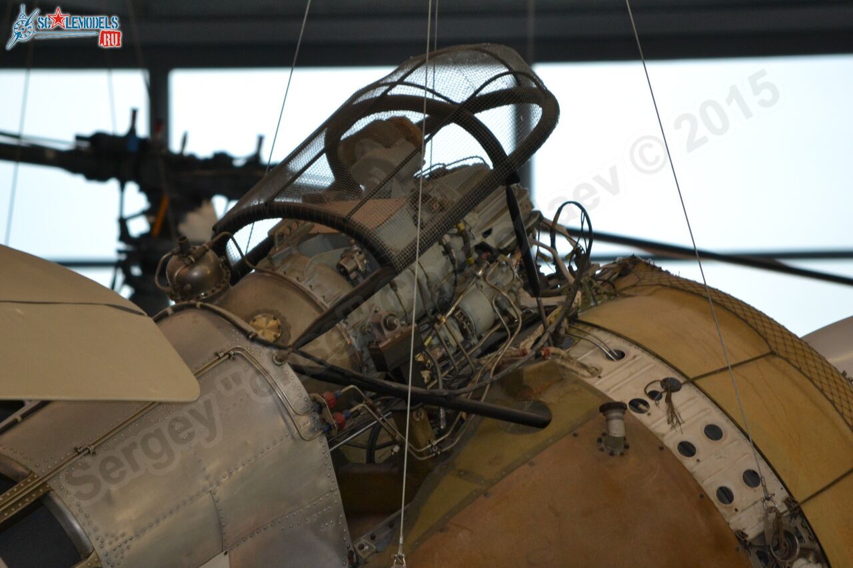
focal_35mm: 360
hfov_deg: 5.7
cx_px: 426
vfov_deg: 3.8
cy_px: 284
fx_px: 8528
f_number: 5.3
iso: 720
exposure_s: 1/60
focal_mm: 240
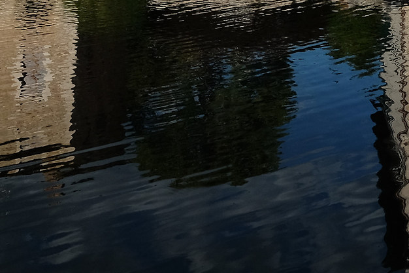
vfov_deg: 17.5
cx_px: 387
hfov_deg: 27.9
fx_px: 784
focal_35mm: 69
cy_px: -151
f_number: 8
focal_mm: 12
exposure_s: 1/1250
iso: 400
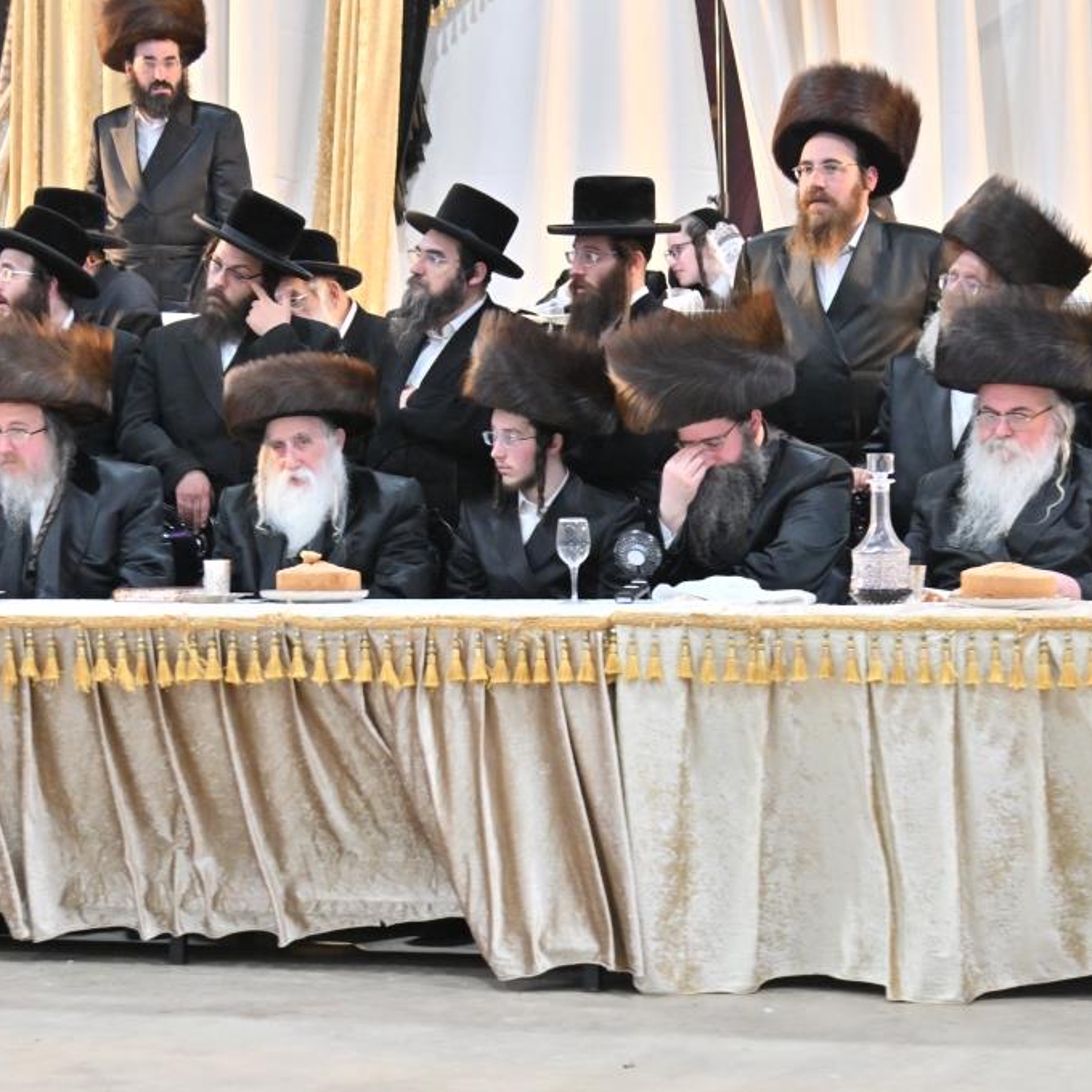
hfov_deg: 18.1
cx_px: 472
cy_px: 546
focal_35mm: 96
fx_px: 3426
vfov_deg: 18.1
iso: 1250
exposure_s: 1/200
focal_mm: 50
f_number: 4
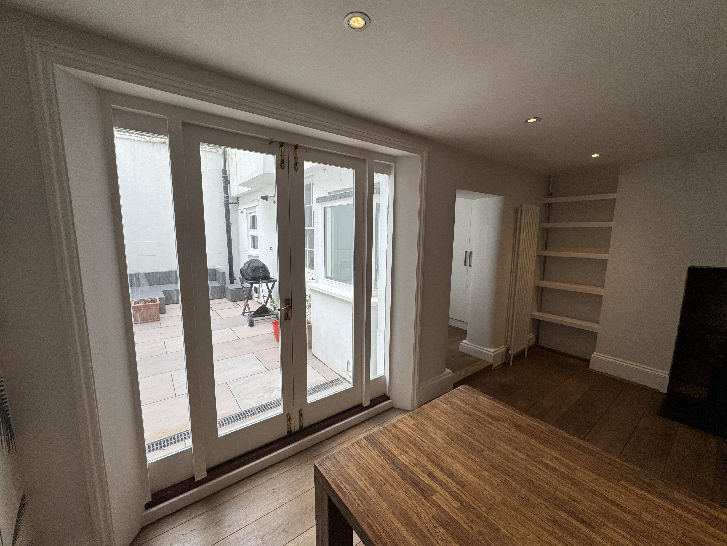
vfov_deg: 85.7
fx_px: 294
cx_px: 364
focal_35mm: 14
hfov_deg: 102.1
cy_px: 273
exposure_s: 1/101
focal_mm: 2.22
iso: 80
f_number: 2.2
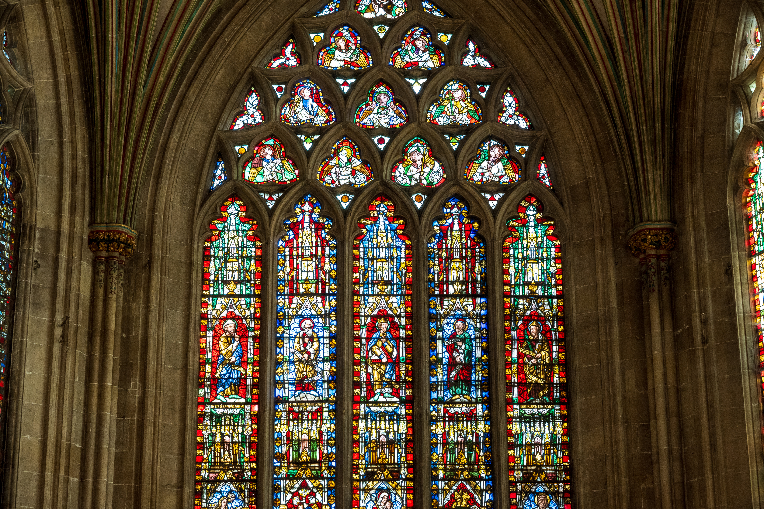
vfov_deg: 18.2
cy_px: 254
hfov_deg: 27.0
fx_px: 1592
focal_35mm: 75
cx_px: 382
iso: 1100
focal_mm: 50
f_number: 5.6
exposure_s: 1/80
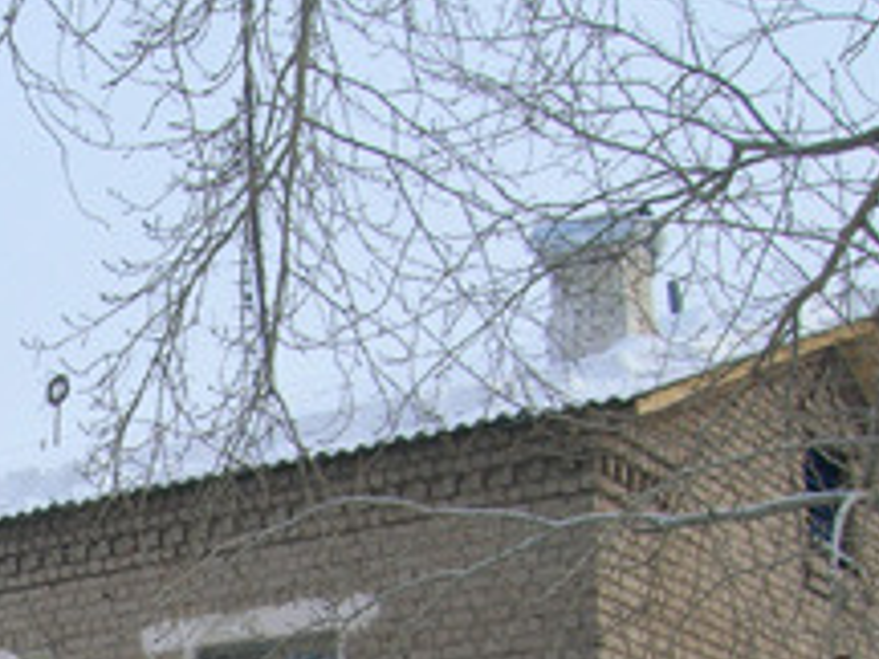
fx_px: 2362
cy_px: 860
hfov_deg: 20.0
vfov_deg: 15.1
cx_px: -118
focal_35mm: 93
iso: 50
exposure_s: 1/212
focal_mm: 5.7
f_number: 4.9
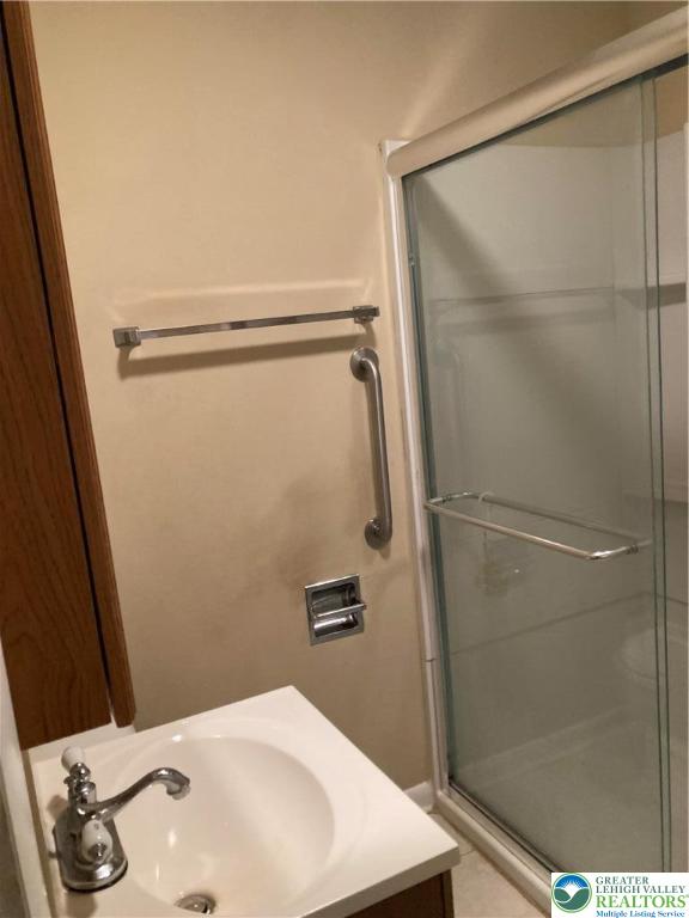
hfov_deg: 49.7
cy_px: 459
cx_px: 344
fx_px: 743
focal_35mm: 28
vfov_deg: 63.4
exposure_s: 1/40
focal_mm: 3.99
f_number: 1.8
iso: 250
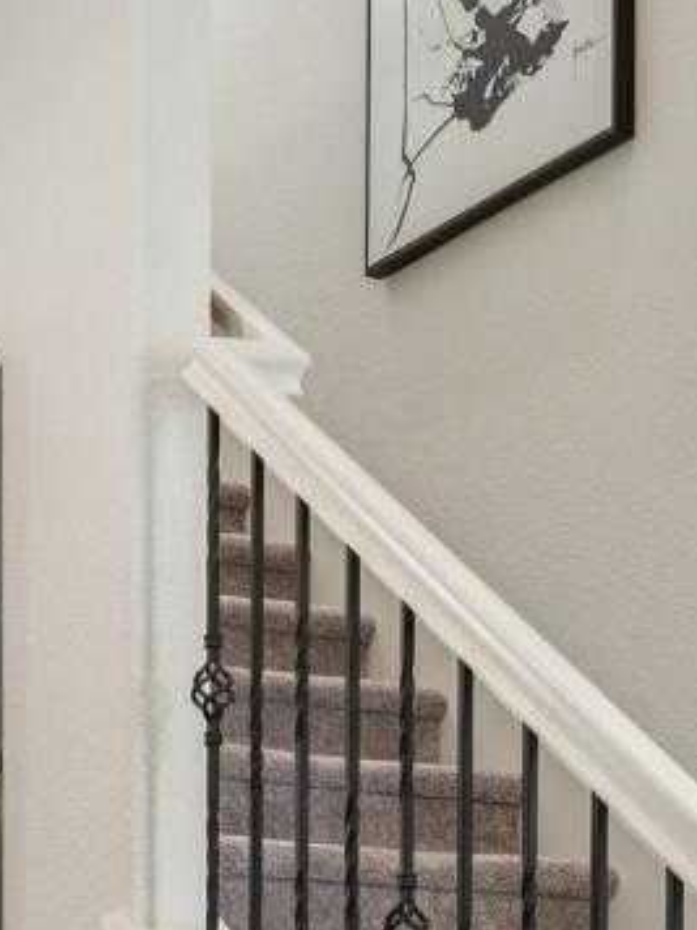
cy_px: 1072
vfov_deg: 22.5
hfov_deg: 18.2
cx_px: 355
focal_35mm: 81
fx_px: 2175
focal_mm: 20
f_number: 8
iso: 400
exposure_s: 1/15
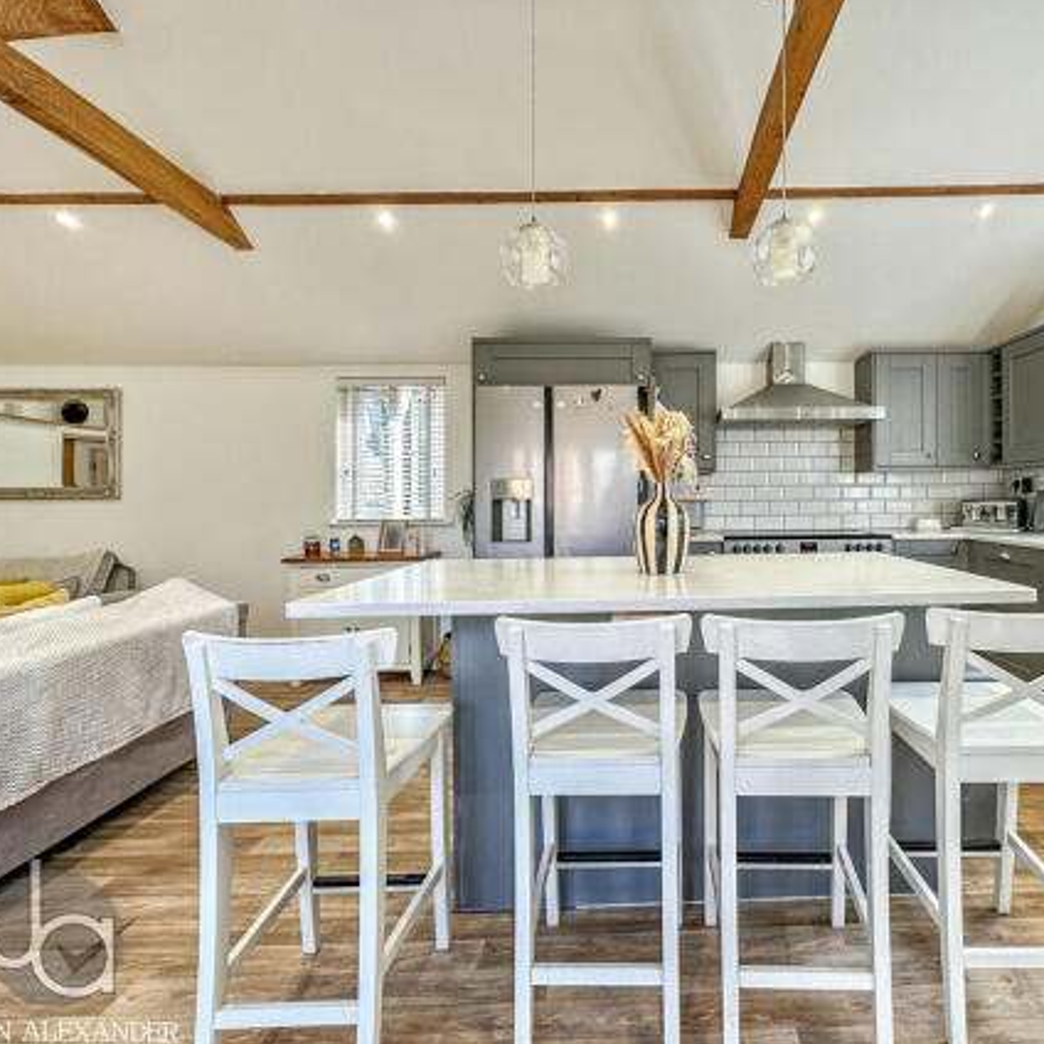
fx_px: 580
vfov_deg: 84.0
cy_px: 528
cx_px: 664
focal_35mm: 17
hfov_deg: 82.1
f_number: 2.2
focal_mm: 2.22
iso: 80
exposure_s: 1/100
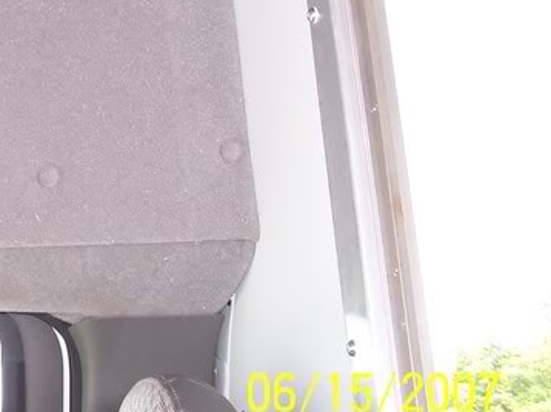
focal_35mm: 85
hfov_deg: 21.9
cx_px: -45
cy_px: 46
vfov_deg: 17.1
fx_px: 1352
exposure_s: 1/60
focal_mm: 6.3
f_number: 2.8
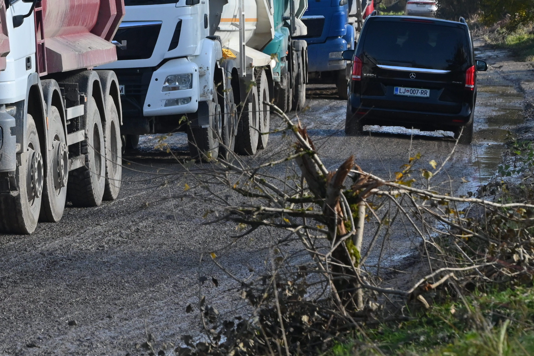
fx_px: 4284
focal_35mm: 289
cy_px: 72
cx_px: 17
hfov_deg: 7.1
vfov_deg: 4.7
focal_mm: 122
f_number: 8
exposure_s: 1/2000
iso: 1600
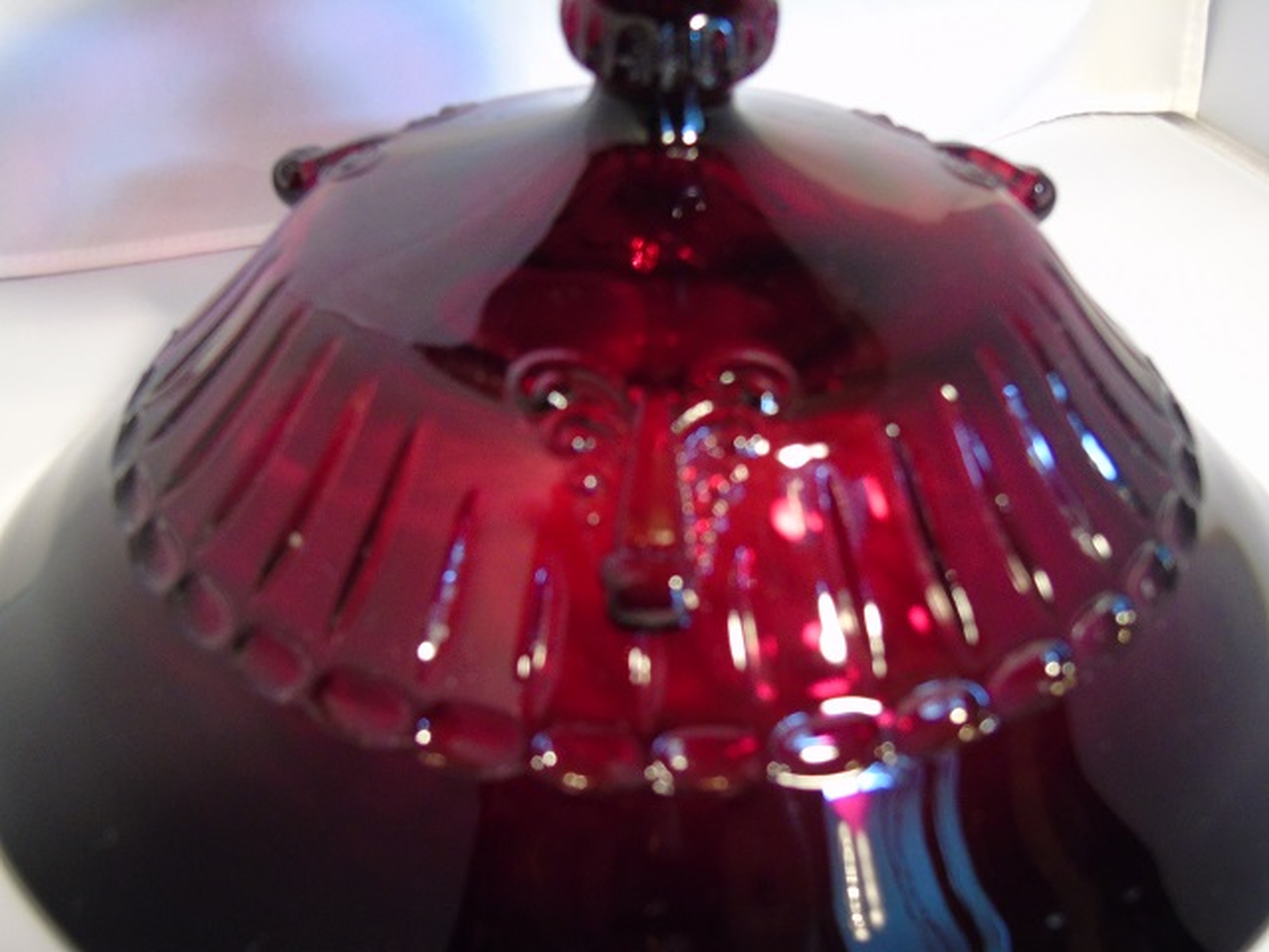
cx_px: 634
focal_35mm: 40
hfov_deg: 46.8
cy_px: 476
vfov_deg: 36.0
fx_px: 1466
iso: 400
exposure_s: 1/10
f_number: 3.9
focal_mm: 7.1
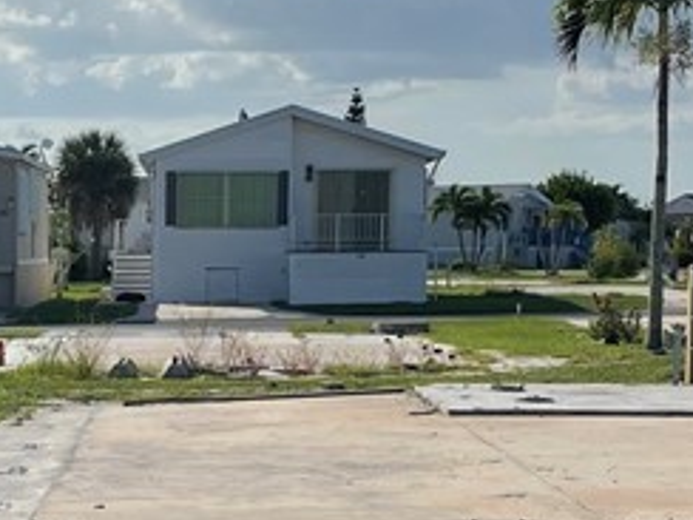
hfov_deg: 17.5
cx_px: -62
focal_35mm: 109
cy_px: 509
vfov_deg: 13.4
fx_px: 2182
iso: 32
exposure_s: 1/6897
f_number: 1.6
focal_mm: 4.2
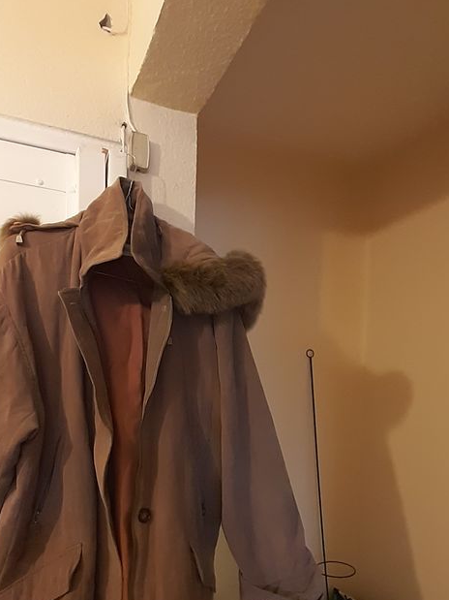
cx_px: 165
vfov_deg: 75.6
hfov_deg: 62.5
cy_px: 417
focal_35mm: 21
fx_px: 363
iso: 400
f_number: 2.2
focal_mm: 1.13
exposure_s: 1/25
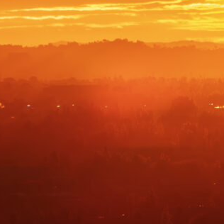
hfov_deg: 1.2
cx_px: 248
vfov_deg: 1.2
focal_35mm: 1470
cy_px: 4
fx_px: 10762
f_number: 4.5
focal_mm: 167
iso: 125
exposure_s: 1/640
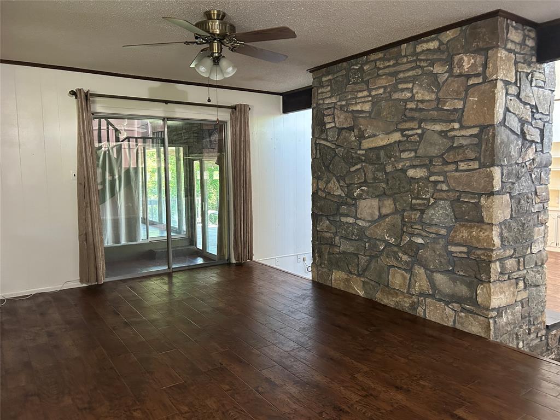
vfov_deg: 53.1
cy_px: 210
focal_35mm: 26
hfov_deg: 67.3
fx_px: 421
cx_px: 280
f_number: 1.5
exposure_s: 1/60
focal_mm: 5.7
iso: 500
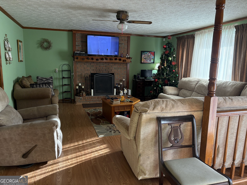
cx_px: 124
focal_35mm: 26
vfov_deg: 53.1
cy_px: 92
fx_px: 186
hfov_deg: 67.3
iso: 125
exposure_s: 1/89
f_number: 1.6
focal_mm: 5.96
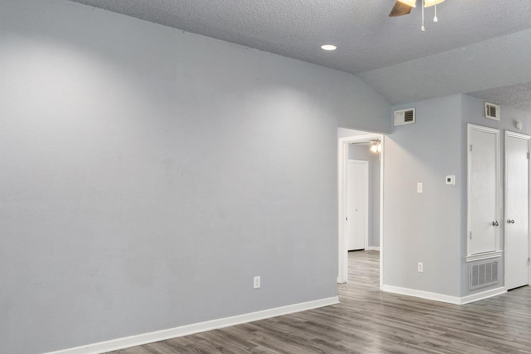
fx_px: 442
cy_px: 207
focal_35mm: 30
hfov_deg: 59.7
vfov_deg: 43.5
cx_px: 375
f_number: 8
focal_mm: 17
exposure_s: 1/10
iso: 500
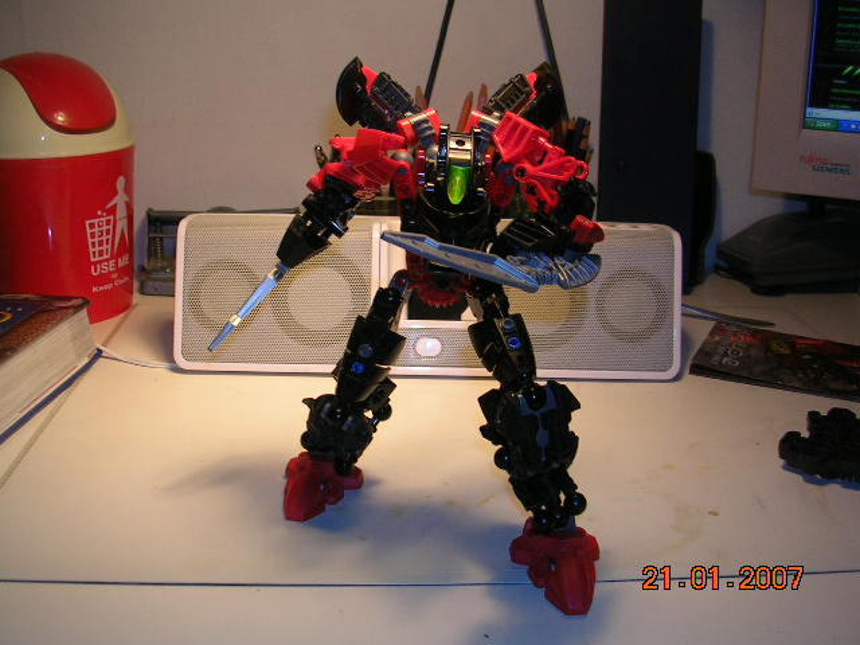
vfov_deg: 37.7
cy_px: 322
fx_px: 944
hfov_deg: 49.0
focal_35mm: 38
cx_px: 430
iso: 50
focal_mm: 5.8
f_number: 2.8
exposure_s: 1/30
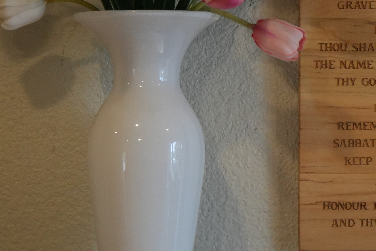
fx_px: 3137
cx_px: 307
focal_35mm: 300
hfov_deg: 6.8
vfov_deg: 4.6
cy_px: 110
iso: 1000
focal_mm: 71
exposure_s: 1/160
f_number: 4
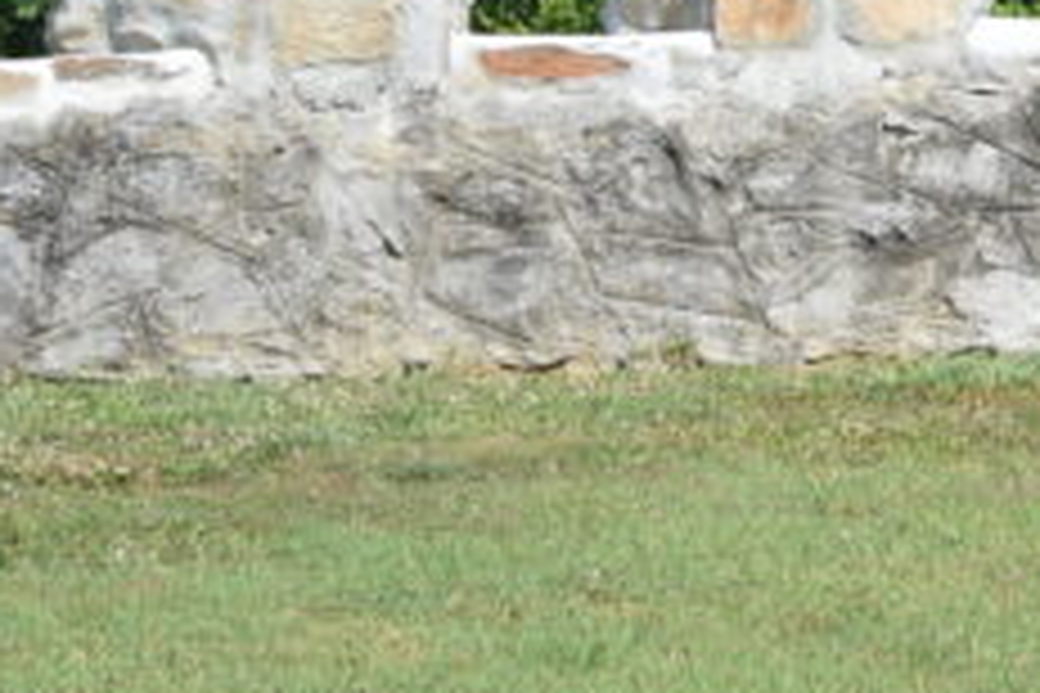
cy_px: 137
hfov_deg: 8.4
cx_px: 2107
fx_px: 6737
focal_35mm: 233
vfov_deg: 5.9
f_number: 8
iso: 200
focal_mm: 35
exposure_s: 1/250
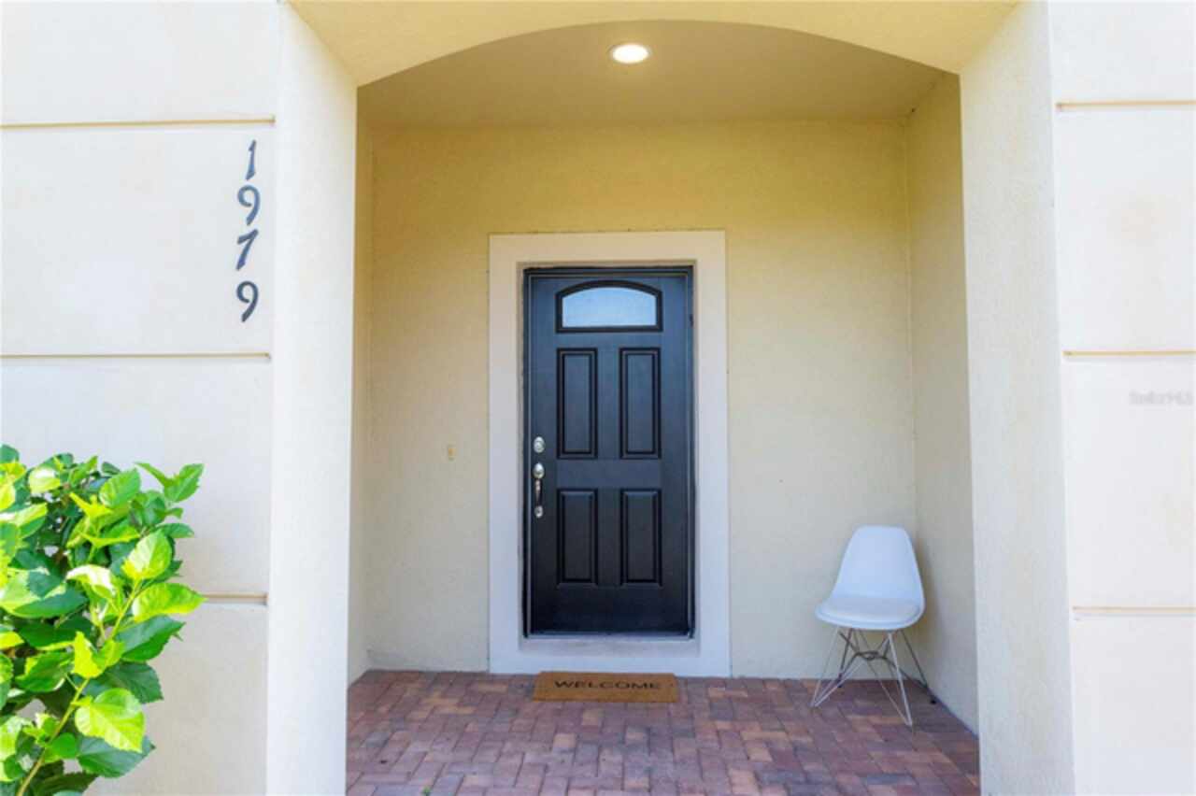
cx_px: 598
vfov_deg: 55.1
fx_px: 764
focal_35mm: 23
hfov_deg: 76.1
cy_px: 398
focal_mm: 23
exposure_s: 1/500
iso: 1250
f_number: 8
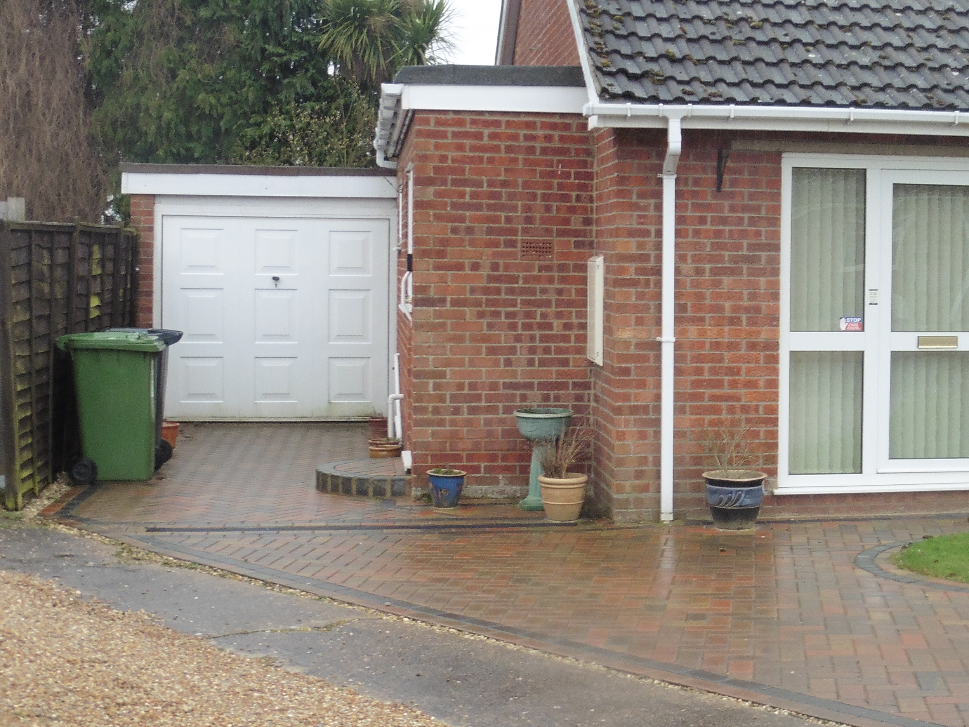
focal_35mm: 72
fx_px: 2015
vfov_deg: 20.4
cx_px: 781
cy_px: 285
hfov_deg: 26.5
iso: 100
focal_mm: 6.9
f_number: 5
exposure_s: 1/100
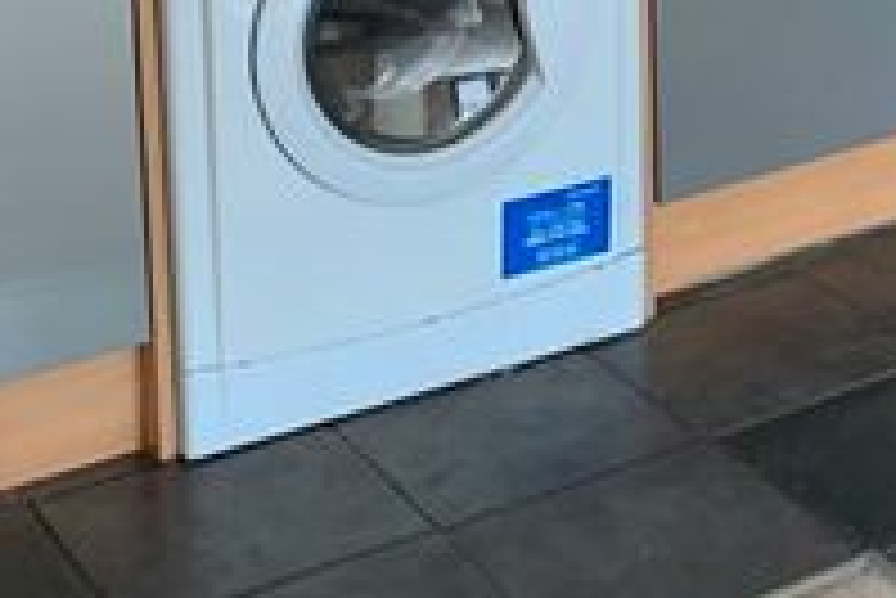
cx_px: 1022
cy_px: -416
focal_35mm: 95
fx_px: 2366
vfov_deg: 13.2
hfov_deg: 20.3
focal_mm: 4.25
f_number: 1.8
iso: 160
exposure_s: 1/60
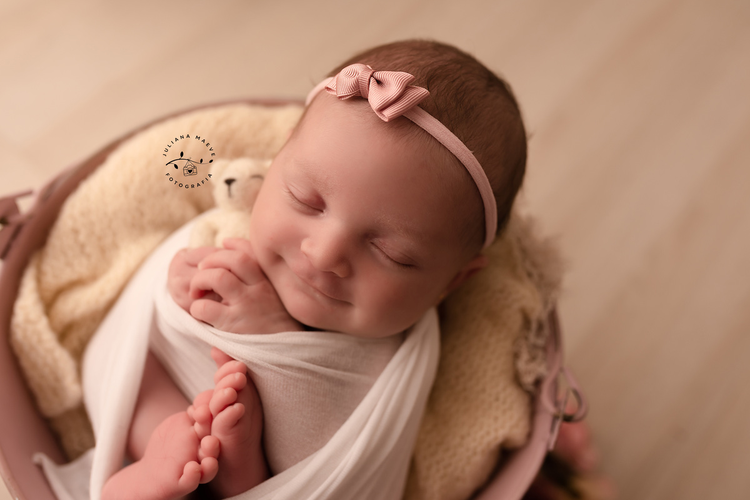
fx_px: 729
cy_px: 250
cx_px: 375
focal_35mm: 35
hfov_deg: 54.4
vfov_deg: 37.9
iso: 160
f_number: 3.2
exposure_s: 1/125
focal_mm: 35
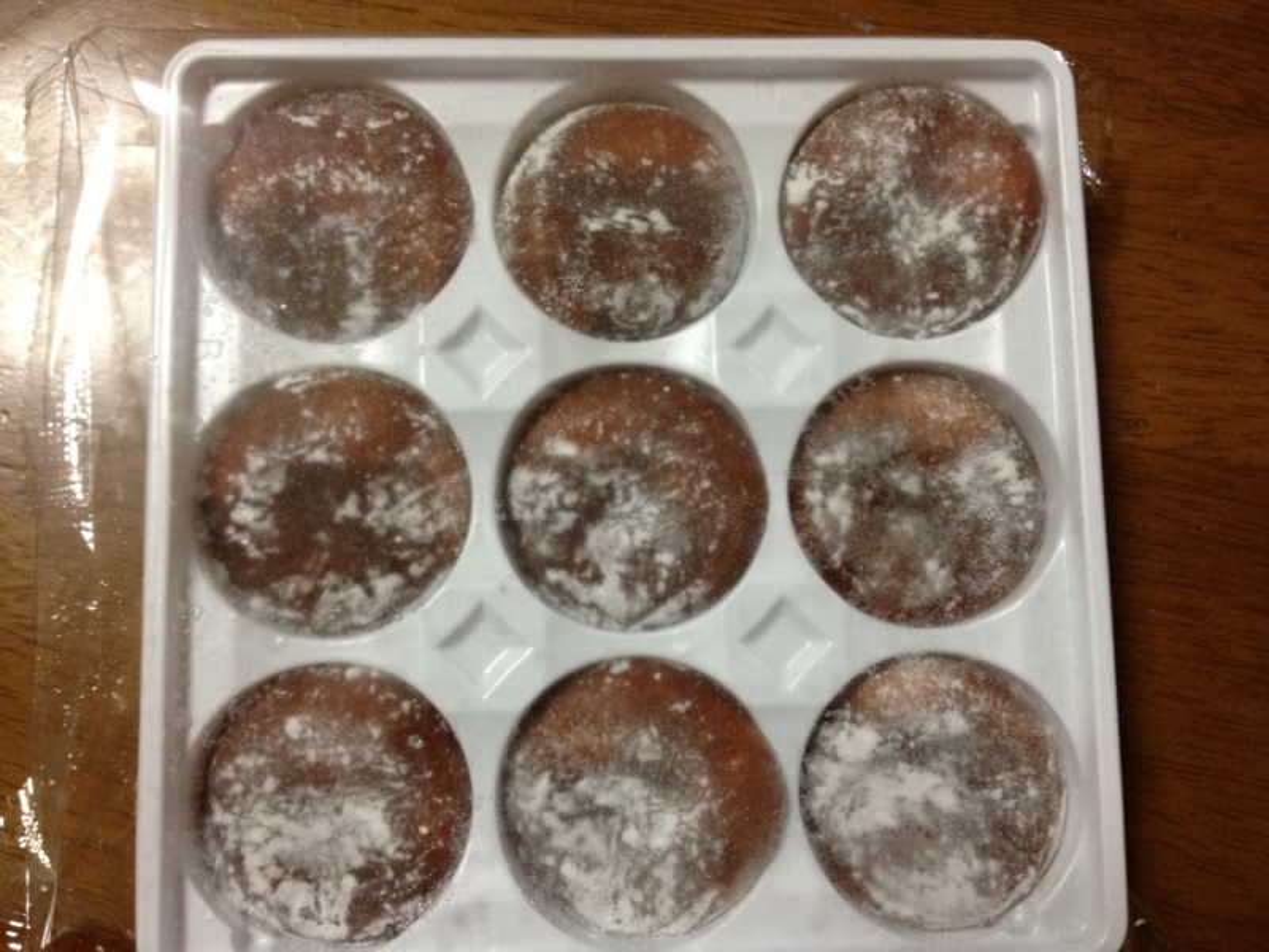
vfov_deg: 40.7
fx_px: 1283
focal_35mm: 35
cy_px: 476
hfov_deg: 52.6
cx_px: 634
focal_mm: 4.28
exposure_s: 1/20
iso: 200
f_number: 2.4
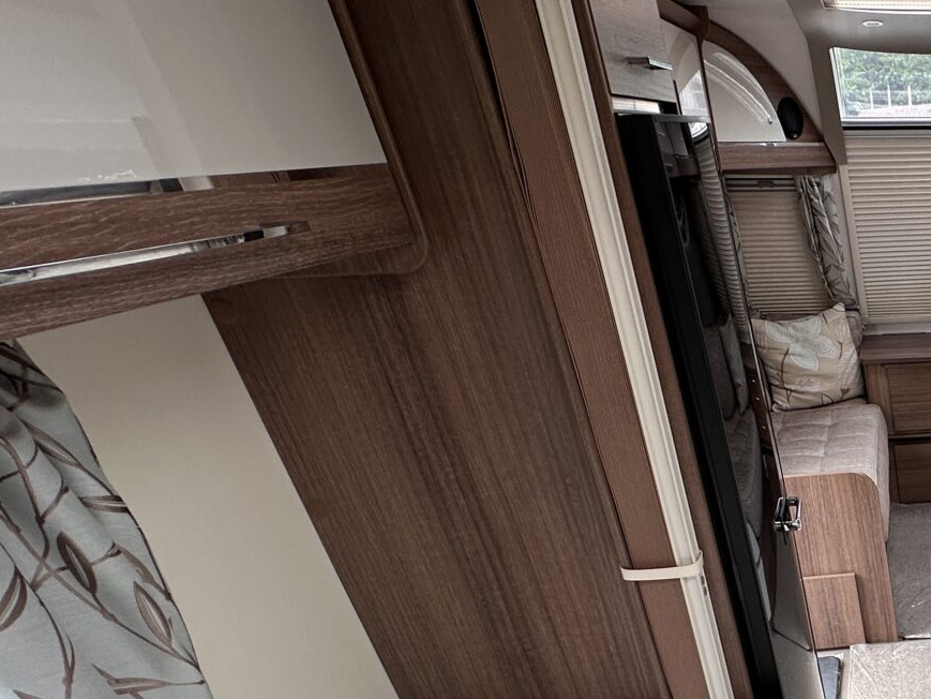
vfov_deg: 39.5
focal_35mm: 33
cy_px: 643
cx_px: 1078
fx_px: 888
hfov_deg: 41.1
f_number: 2.2
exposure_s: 1/102
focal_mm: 2.22
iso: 40
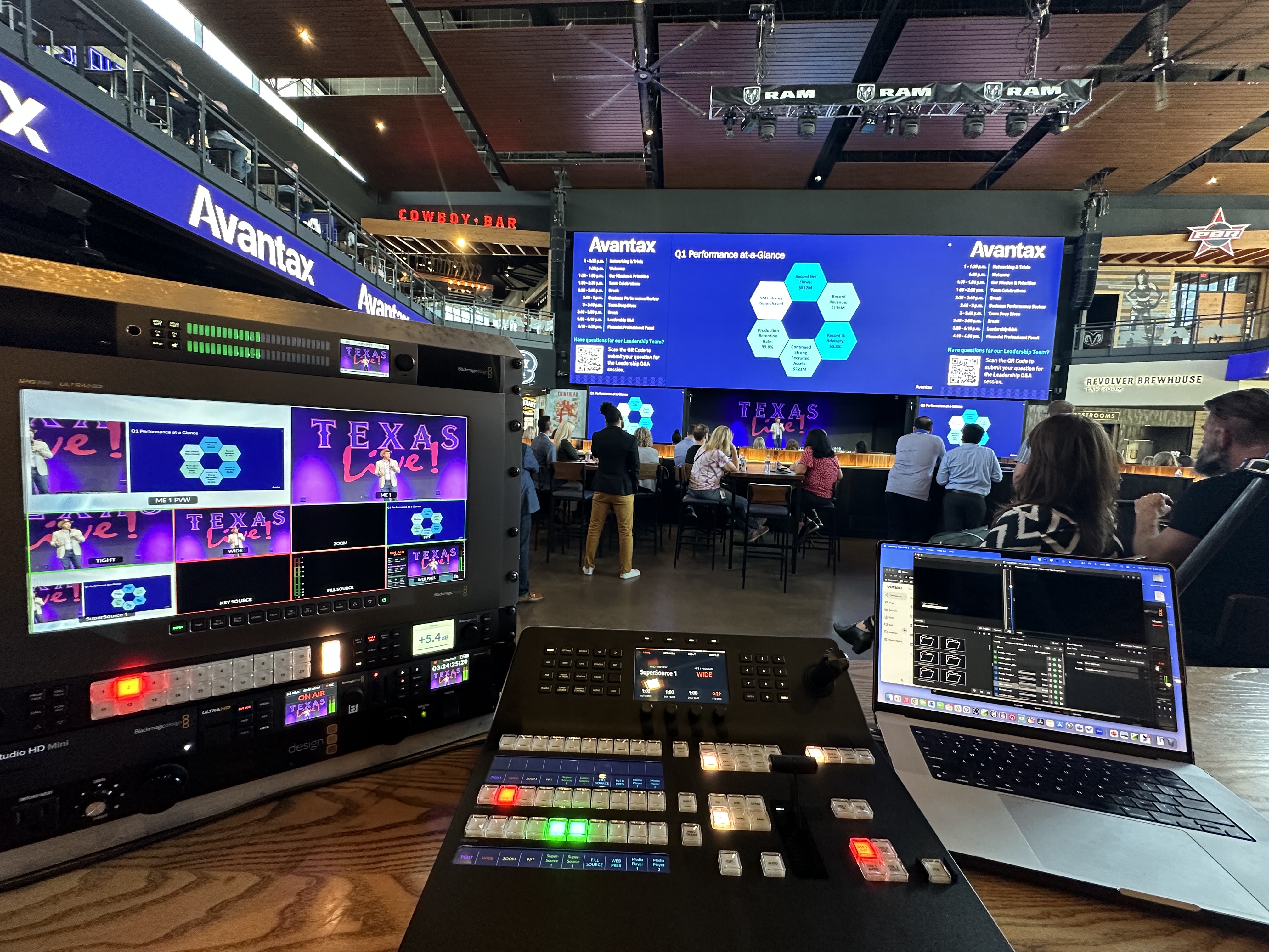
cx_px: 634
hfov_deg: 102.1
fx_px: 513
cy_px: 476
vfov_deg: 85.7
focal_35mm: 14
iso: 320
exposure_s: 1/60
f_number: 2.2
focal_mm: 2.22
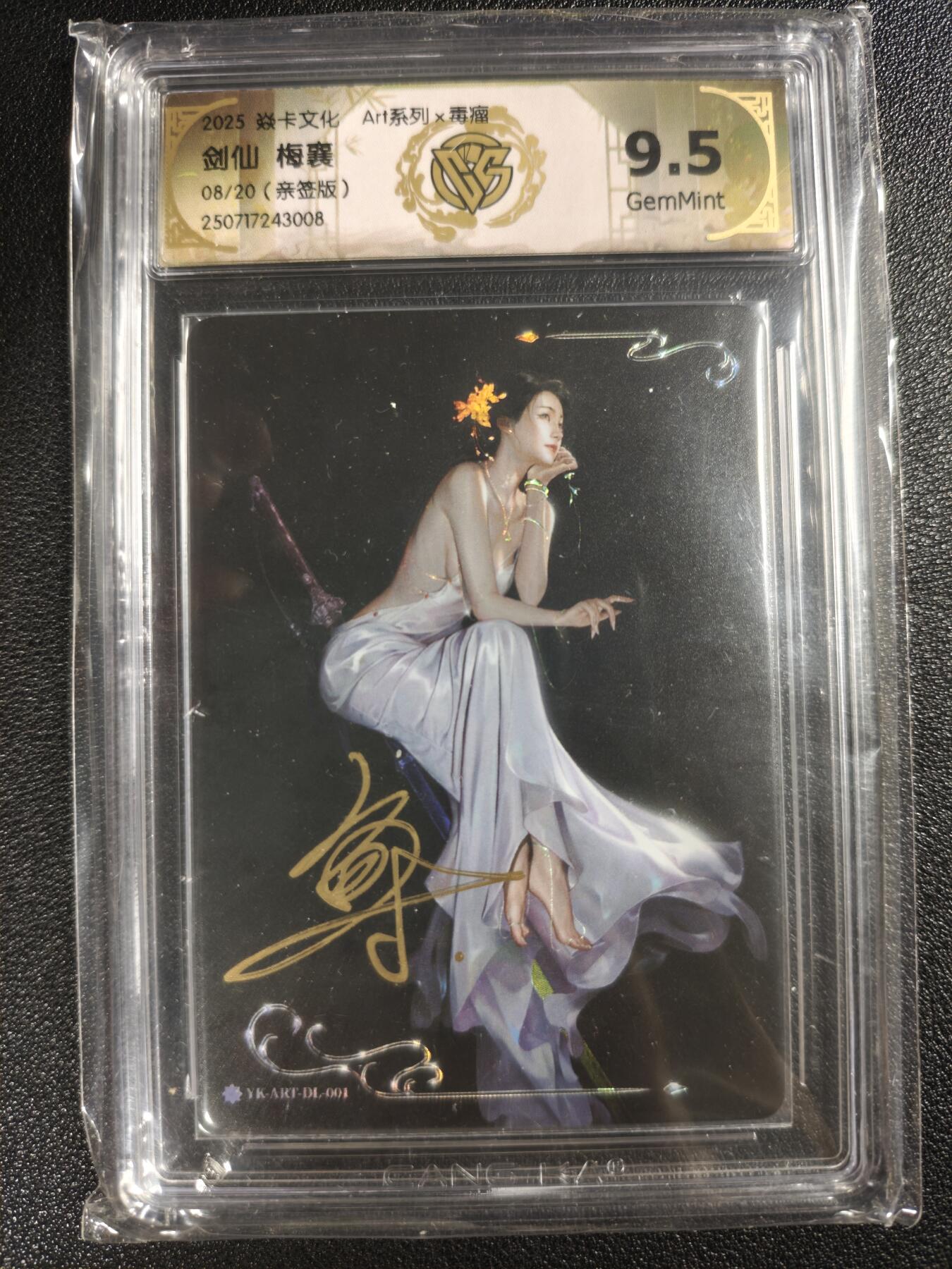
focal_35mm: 26
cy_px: 634
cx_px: 476
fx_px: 953
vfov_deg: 67.3
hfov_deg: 53.1
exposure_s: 1/50
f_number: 1.5
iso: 320
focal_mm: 4.94
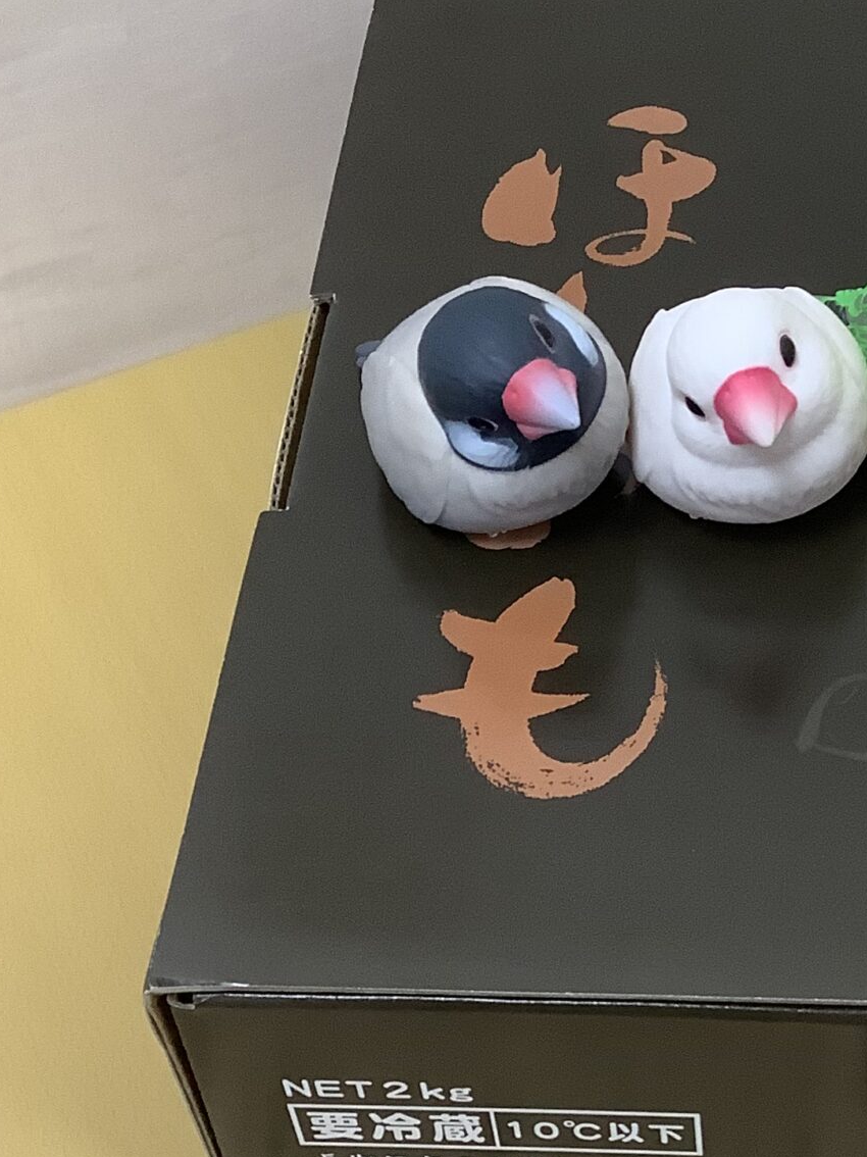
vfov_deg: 27.2
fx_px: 2339
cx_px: 706
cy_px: 942
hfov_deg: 20.7
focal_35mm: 70
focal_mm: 3.3
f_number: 2.4
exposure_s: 1/60
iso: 200
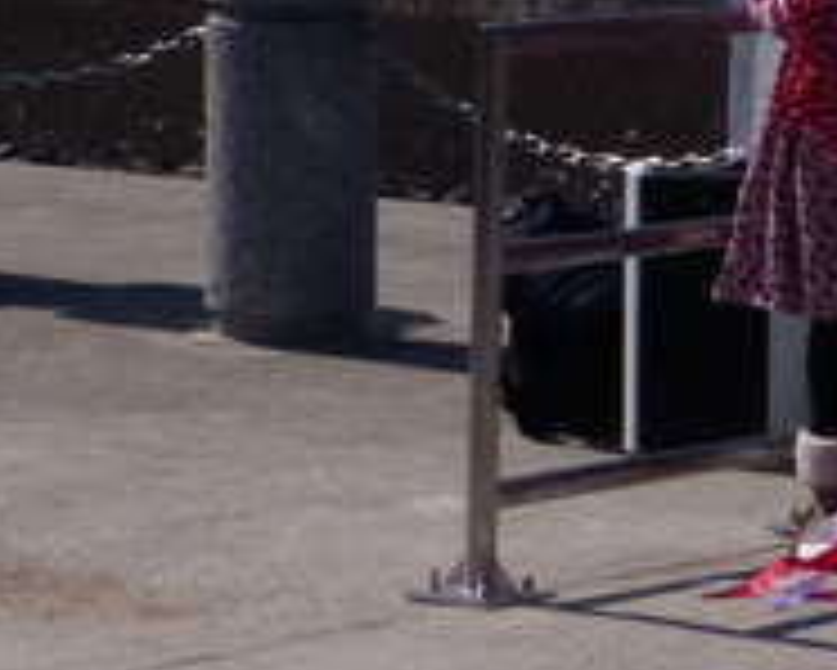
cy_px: -337
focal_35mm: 279
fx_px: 6915
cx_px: 1854
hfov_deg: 6.6
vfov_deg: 5.5
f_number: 5.6
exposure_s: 1/1300
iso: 320
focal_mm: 9.4
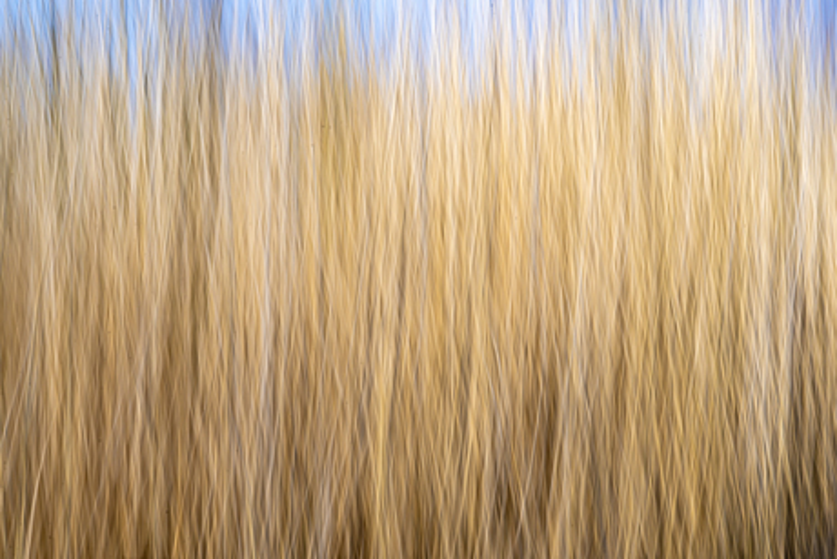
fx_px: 1163
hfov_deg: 39.6
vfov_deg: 27.0
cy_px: 280
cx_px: 418
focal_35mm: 50
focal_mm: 50
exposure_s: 1/10
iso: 100
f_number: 22
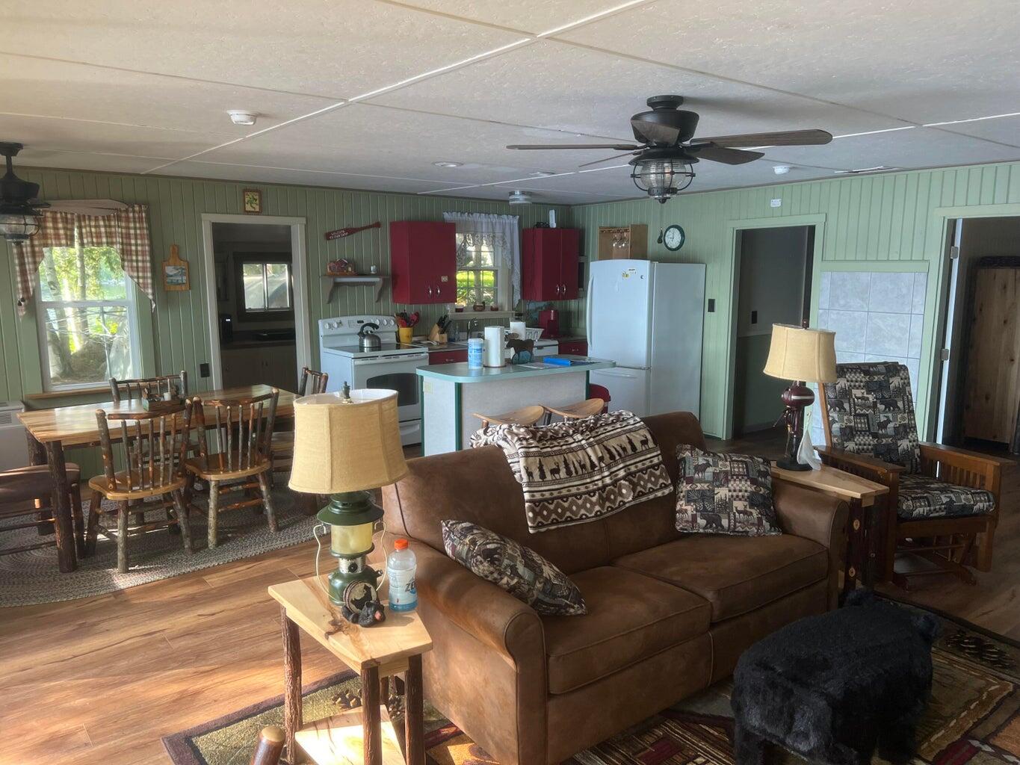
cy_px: 382
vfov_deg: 53.1
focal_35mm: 26
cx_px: 510
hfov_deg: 67.3
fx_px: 766
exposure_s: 1/121
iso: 125
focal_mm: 5.7
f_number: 1.5
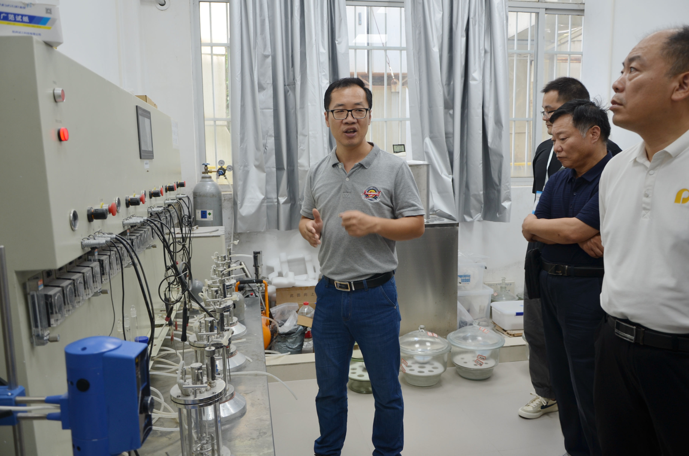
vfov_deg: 47.7
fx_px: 516
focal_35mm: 27
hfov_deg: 67.5
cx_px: 344
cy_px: 228
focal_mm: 18
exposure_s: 1/25
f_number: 3.5
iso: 125
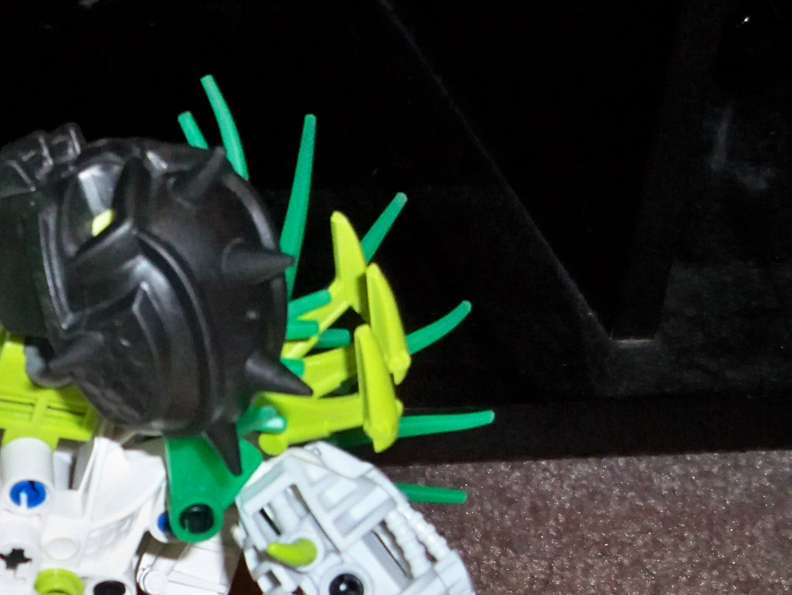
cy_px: 669
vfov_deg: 14.3
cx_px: 18
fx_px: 2311
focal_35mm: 101
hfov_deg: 19.0
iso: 200
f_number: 3.5
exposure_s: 1/30
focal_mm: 6.2
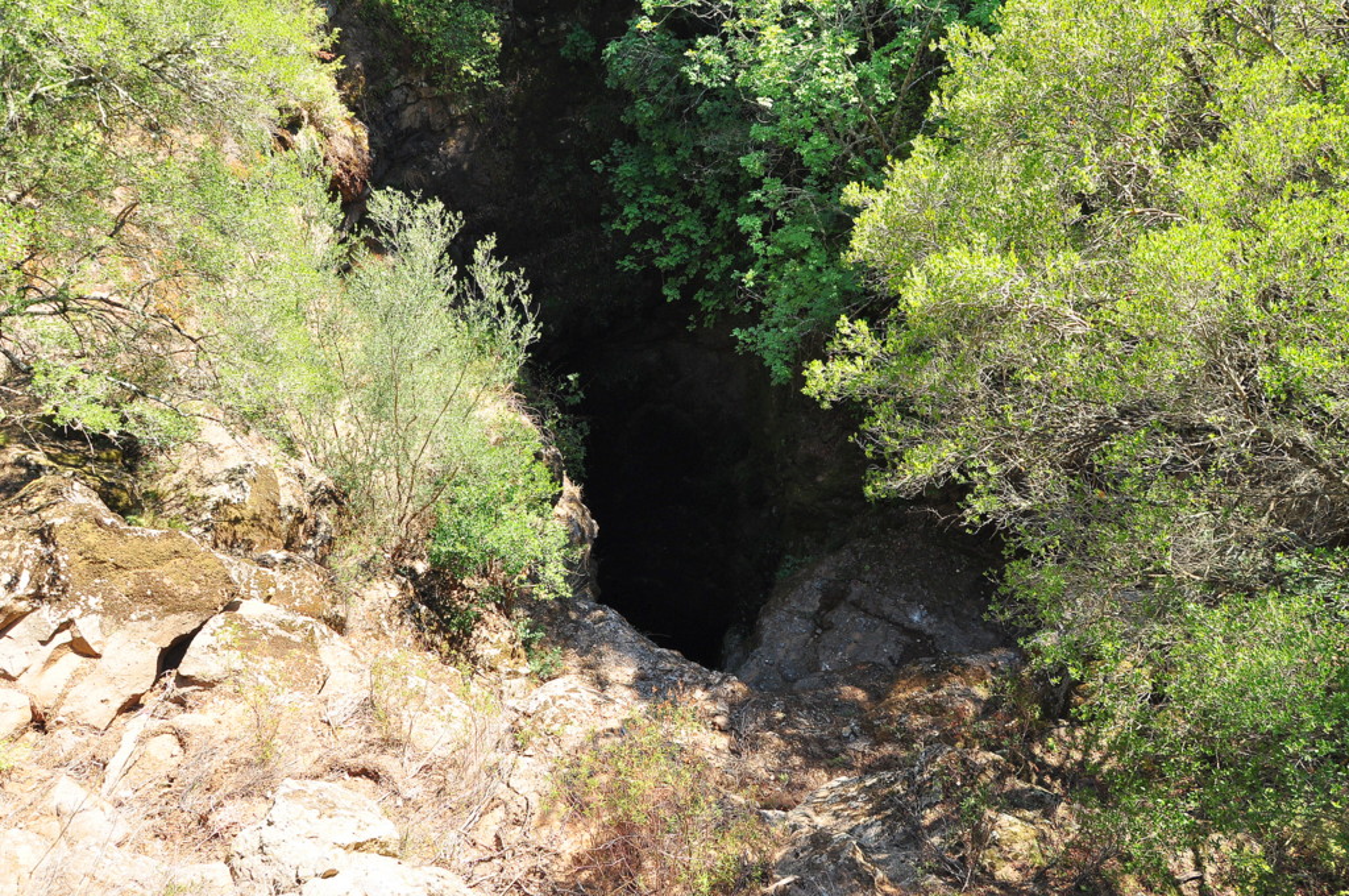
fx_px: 1010
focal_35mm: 27
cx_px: 674
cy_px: 448
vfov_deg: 47.8
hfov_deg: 67.4
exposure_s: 1/200
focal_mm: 18
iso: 400
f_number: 7.1
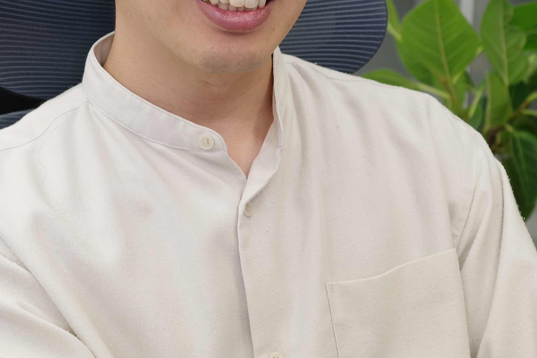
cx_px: 215
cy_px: 107
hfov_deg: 17.6
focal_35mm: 116
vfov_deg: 11.8
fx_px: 1730
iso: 200
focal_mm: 26
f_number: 2.8
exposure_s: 1/60
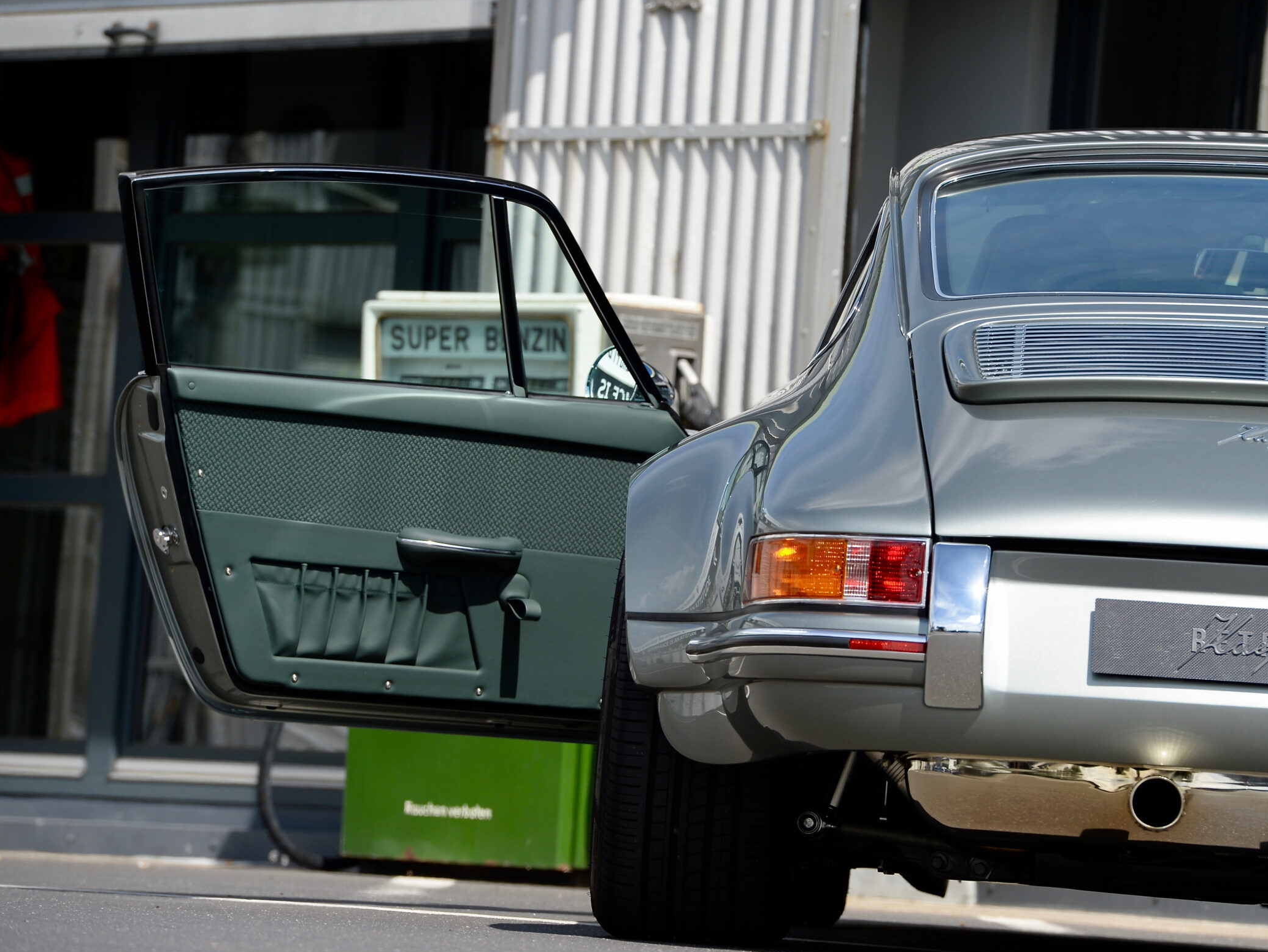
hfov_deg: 8.3
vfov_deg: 6.2
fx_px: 8720
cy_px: 471
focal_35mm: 238
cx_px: 764
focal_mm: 200
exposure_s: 1/500
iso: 200
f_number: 8
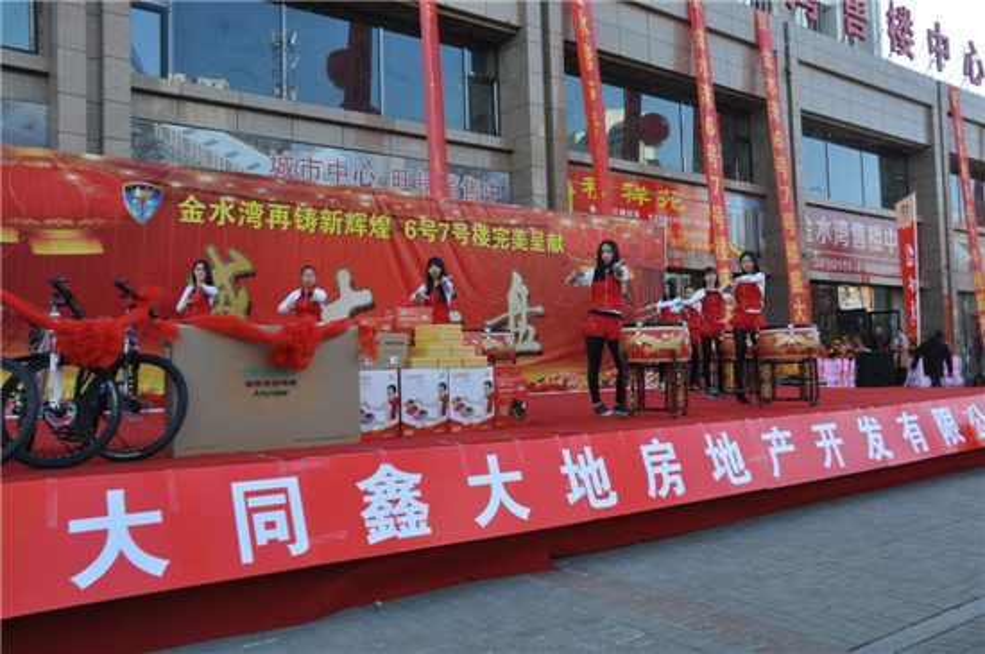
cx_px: 492
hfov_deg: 57.3
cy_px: 327
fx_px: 902
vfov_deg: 39.9
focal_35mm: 33
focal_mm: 22
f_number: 9
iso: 200
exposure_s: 1/80
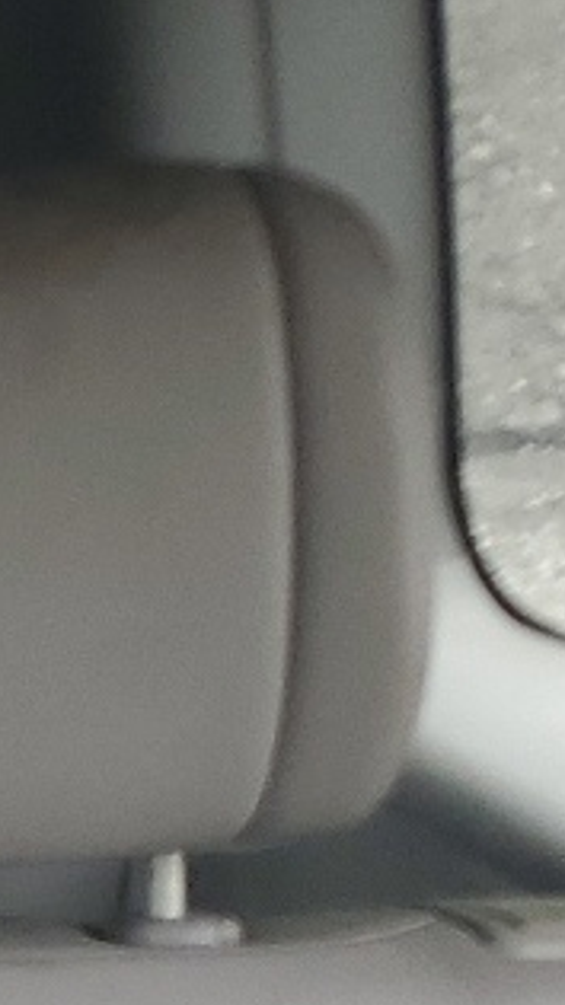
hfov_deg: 7.0
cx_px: -1465
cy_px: 1685
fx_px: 3838
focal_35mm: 144
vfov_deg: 13.7
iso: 54
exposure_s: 1/50
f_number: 1.5
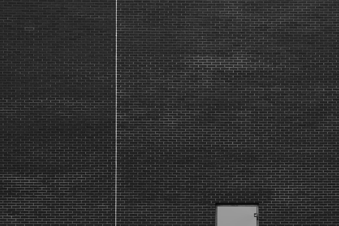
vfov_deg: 20.5
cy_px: 158
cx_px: 237
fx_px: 622
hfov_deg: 30.2
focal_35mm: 66
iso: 160
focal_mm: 30.2
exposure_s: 1/160
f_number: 8
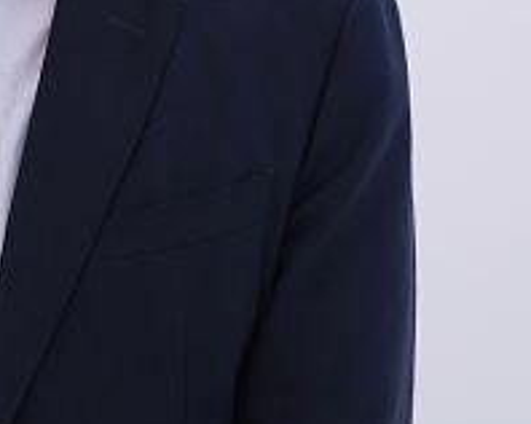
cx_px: 28
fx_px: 7034
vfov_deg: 3.4
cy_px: -103
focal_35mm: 448
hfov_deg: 4.3
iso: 320
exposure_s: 1/250
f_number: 4
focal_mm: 94.5
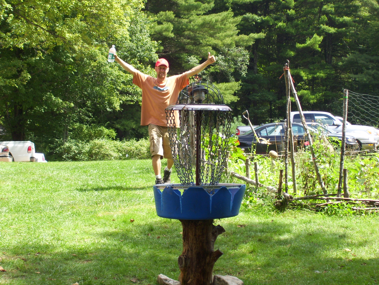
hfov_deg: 18.2
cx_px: 190
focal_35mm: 108
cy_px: 142
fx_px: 1184
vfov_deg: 13.7
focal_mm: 18
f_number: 4.6
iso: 80
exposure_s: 1/160
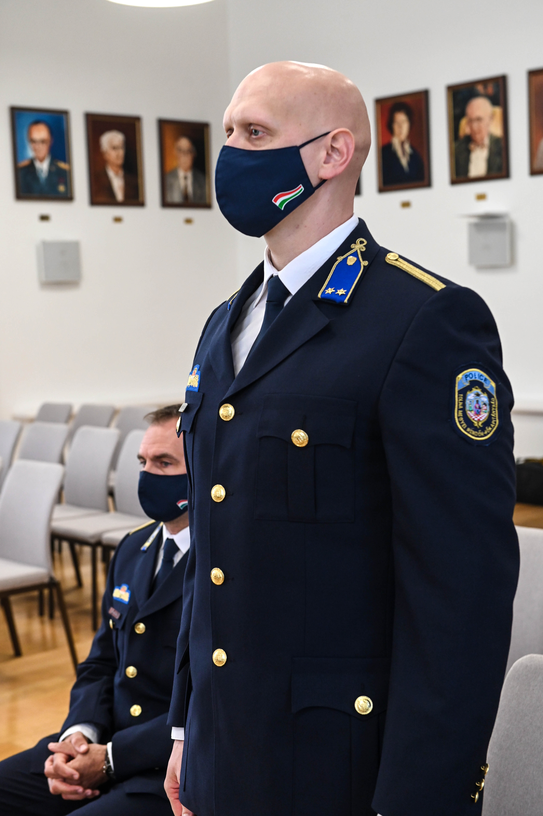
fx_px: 1269
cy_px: 408
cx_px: 272
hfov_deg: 24.2
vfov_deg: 35.7
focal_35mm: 56
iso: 2000
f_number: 5
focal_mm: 56
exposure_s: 1/320
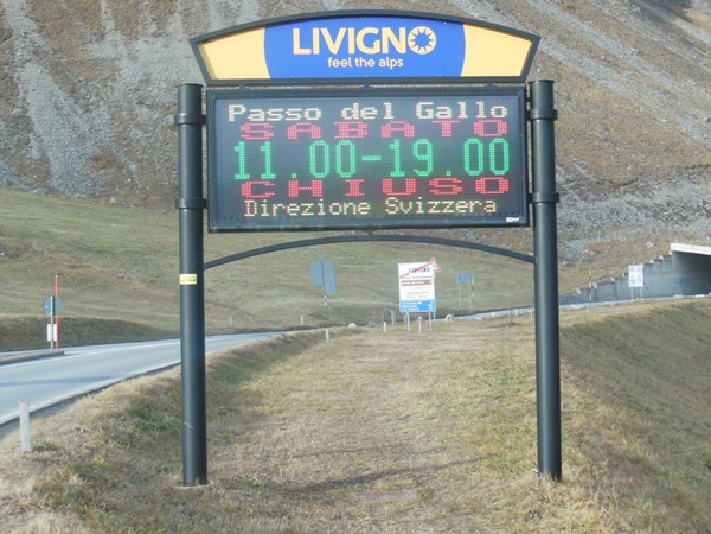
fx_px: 1232
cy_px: 267
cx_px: 356
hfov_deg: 32.2
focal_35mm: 60
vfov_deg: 24.4
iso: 400
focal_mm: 10.7
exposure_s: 1/500
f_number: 5
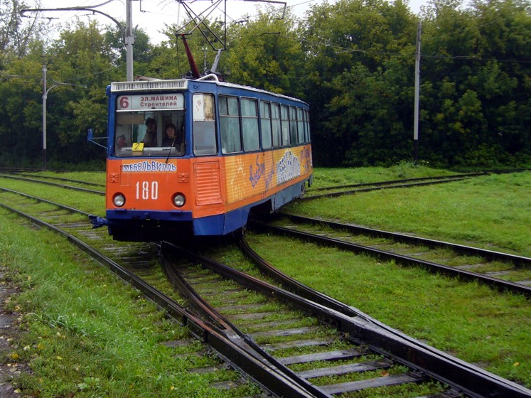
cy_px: 147
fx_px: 736
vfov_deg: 30.1
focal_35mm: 48
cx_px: 188
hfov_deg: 39.3
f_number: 2.8
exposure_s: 1/50
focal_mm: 5.8
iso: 80
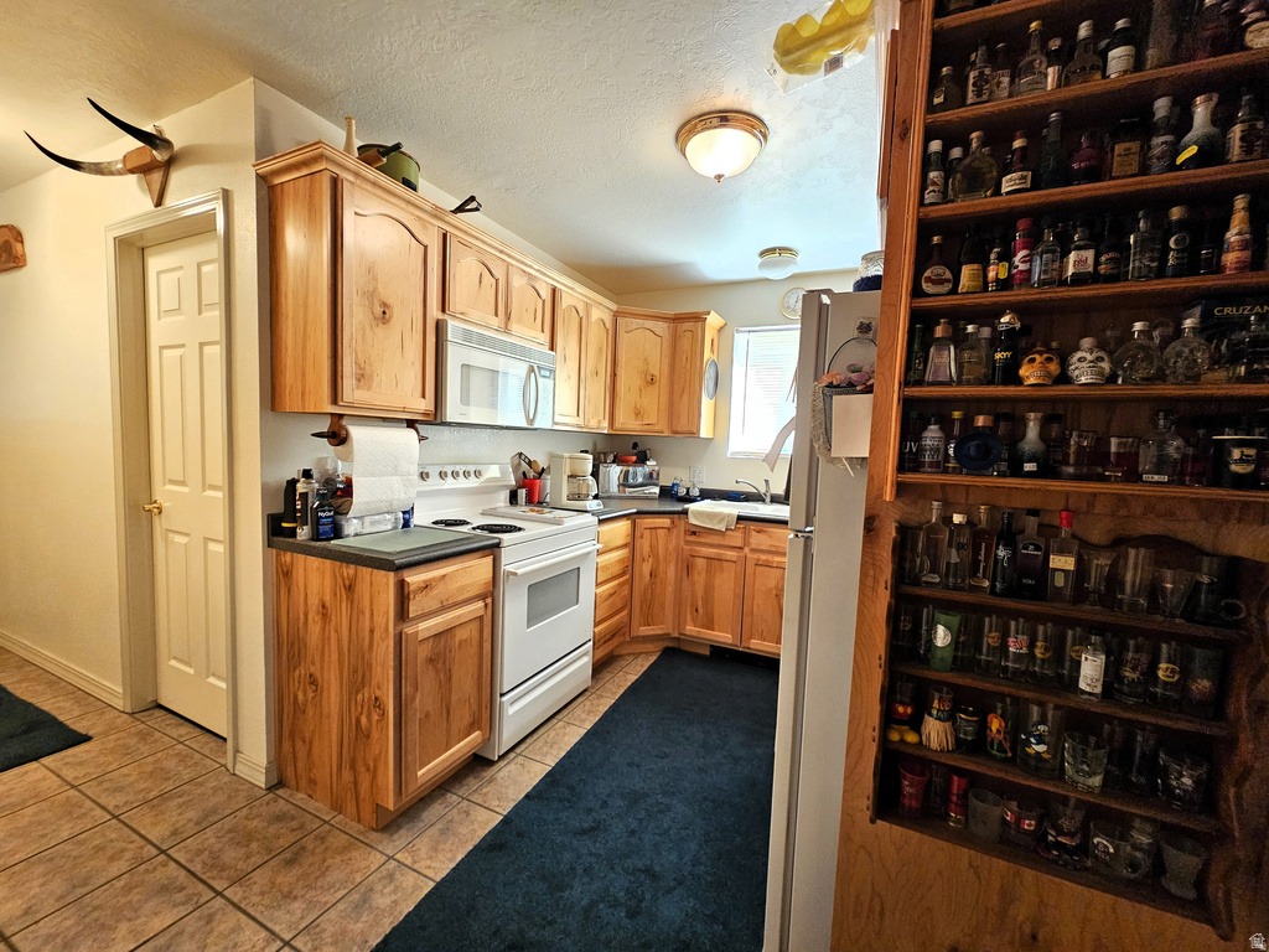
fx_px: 477
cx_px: 634
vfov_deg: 89.9
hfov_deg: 106.2
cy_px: 476
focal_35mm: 13
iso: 200
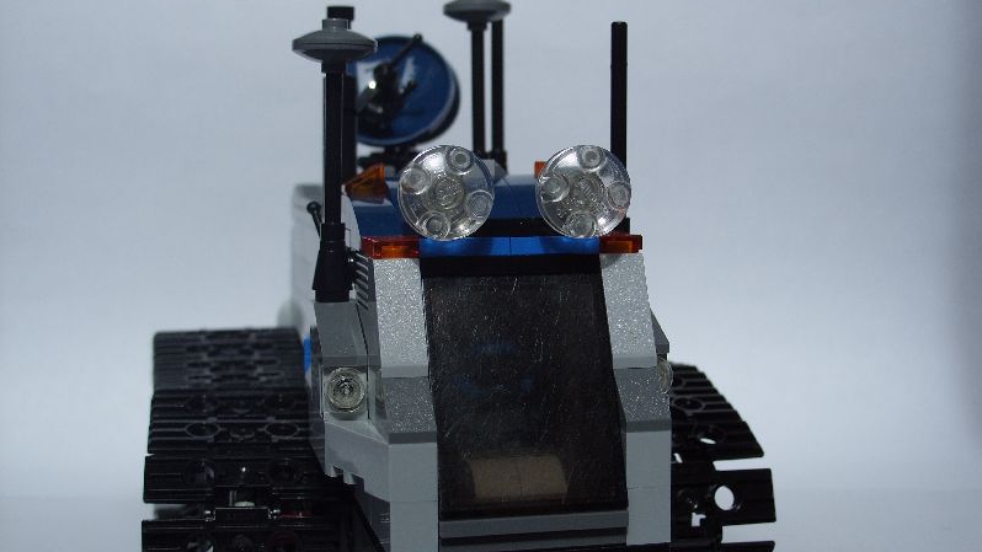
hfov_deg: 35.4
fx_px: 1536
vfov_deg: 20.4
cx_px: 491
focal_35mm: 59
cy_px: 300
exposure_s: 1/369
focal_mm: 11.17
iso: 100
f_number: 3.1
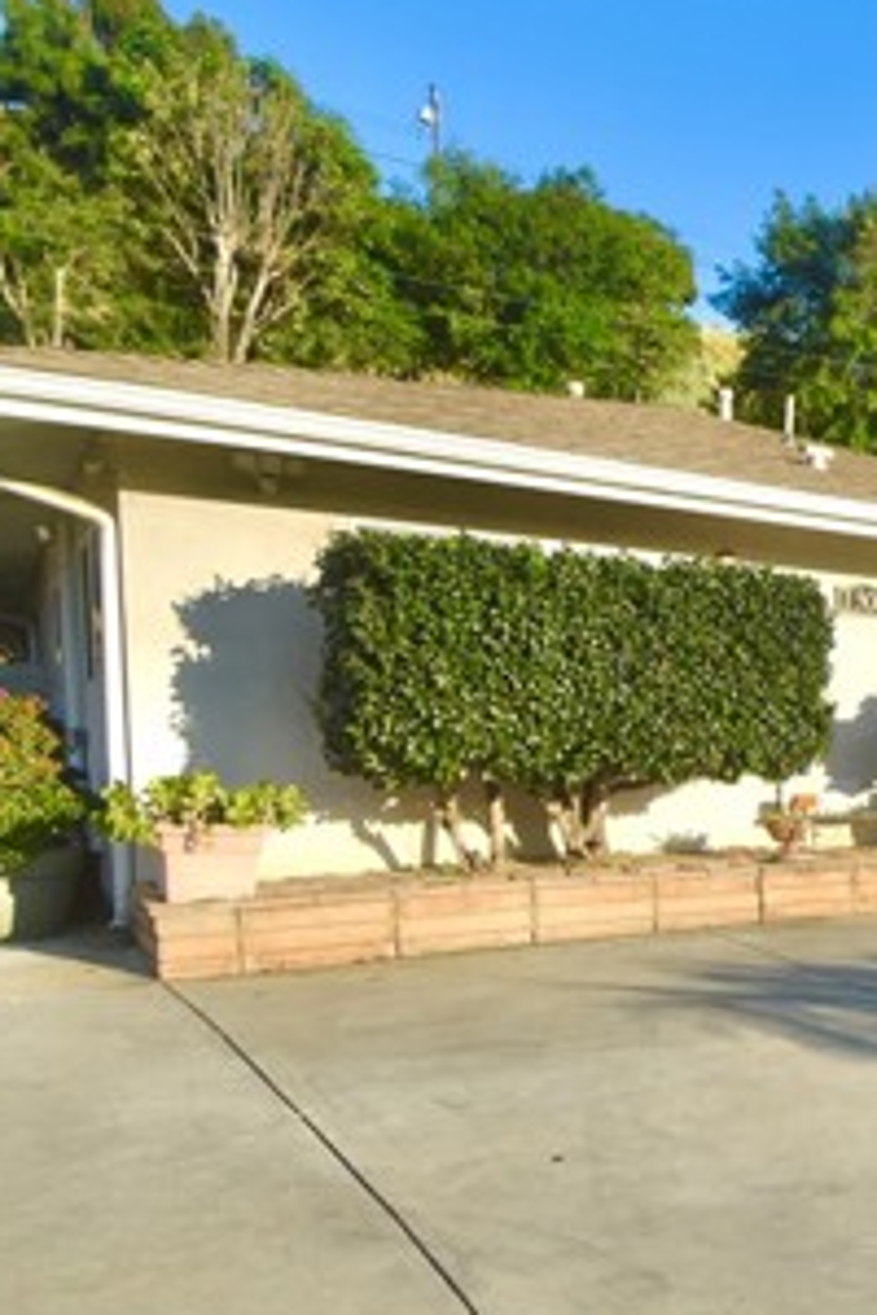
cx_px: 1201
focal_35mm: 32
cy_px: 835
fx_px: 1169
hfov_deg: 30.3
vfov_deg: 57.9
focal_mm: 10
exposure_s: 1/320
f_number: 9
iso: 200
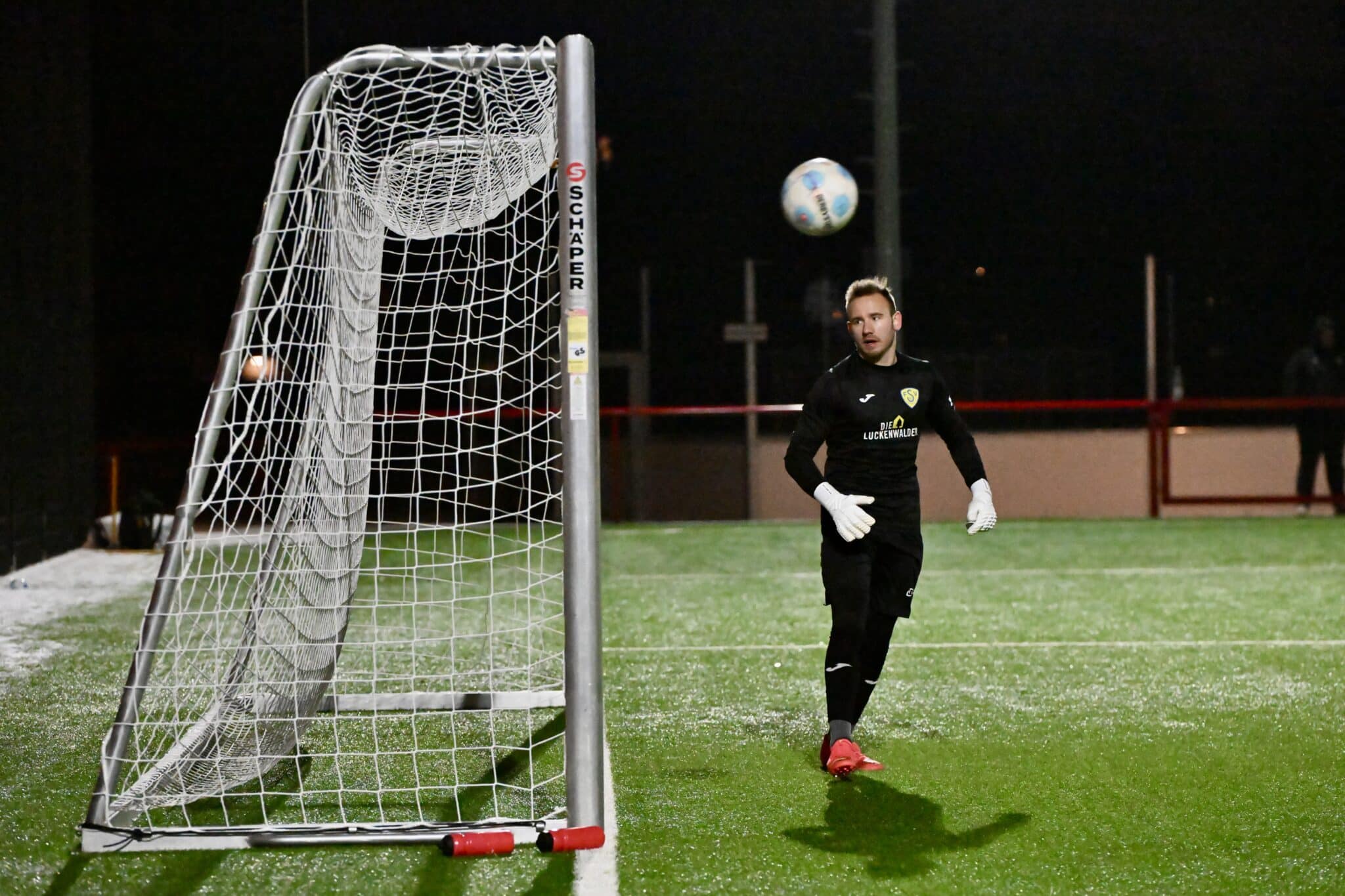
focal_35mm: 140
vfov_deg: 9.8
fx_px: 5230
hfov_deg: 14.7
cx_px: 672
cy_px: 448
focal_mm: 140
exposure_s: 1/1250
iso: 10000
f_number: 3.5
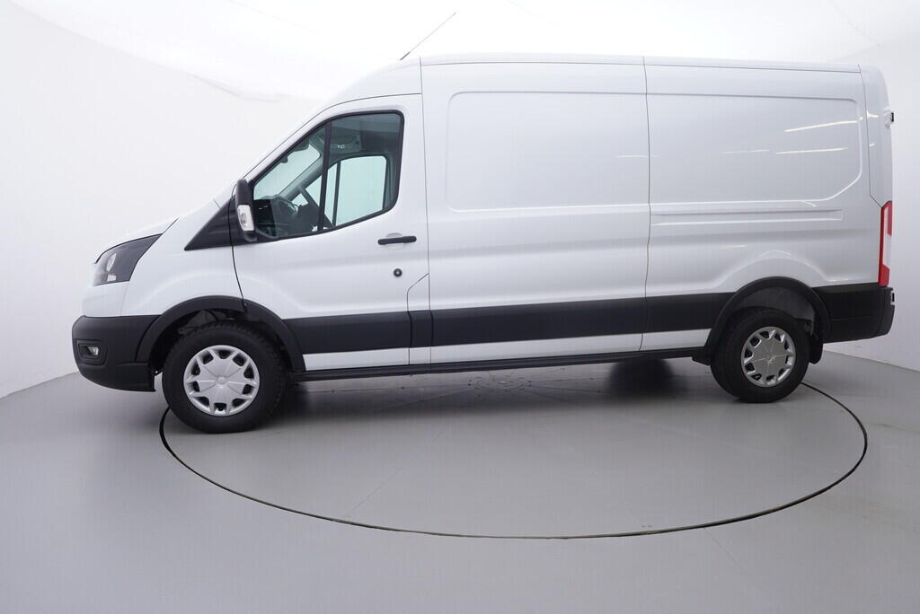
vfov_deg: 56.2
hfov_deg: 77.3
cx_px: 460
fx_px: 575
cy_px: 307
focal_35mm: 22
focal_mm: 15
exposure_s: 1/80
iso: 200
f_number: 5
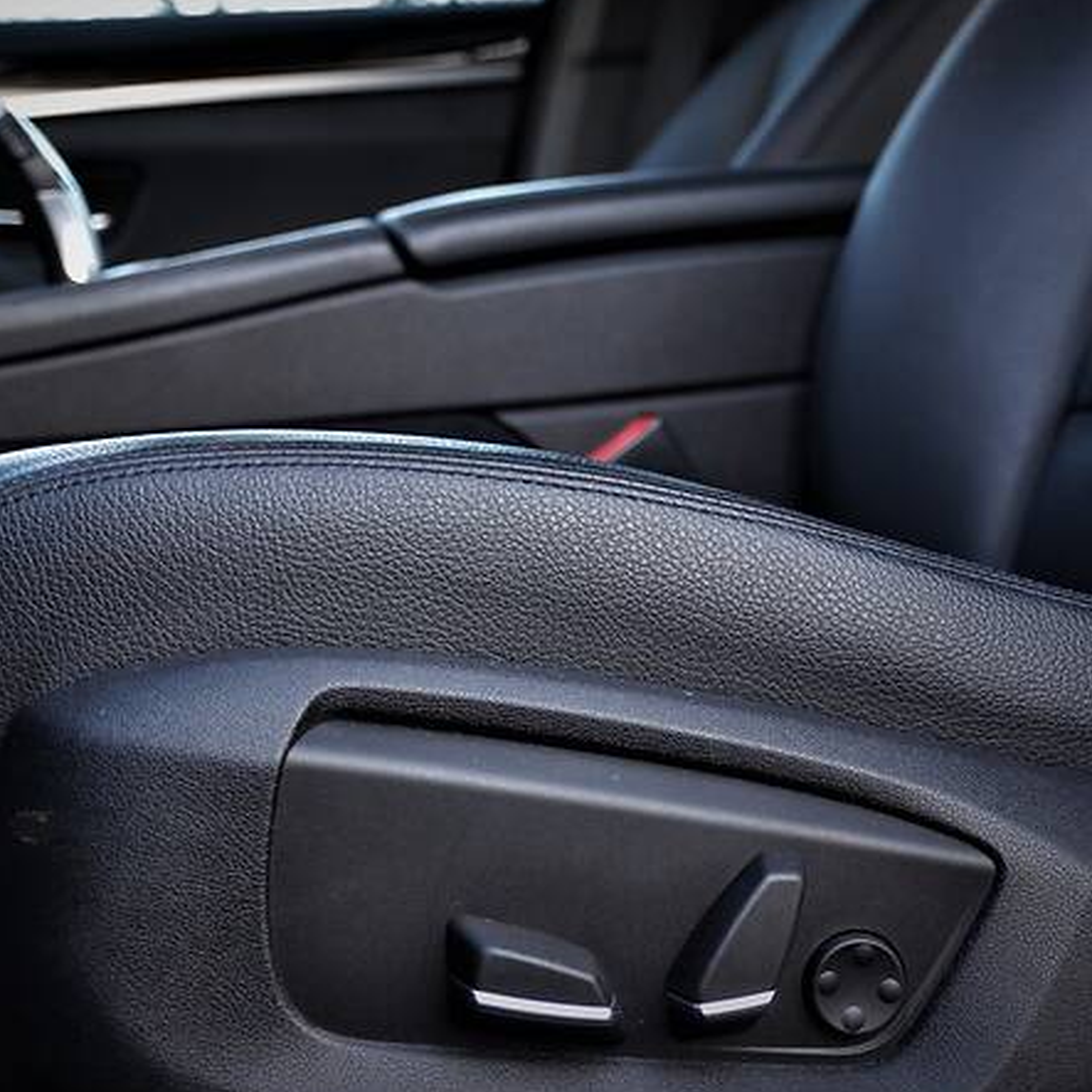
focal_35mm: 69
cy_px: 473
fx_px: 2463
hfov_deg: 24.9
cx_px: 426
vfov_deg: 25.0
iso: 400
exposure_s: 1/80
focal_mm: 30
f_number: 4.2
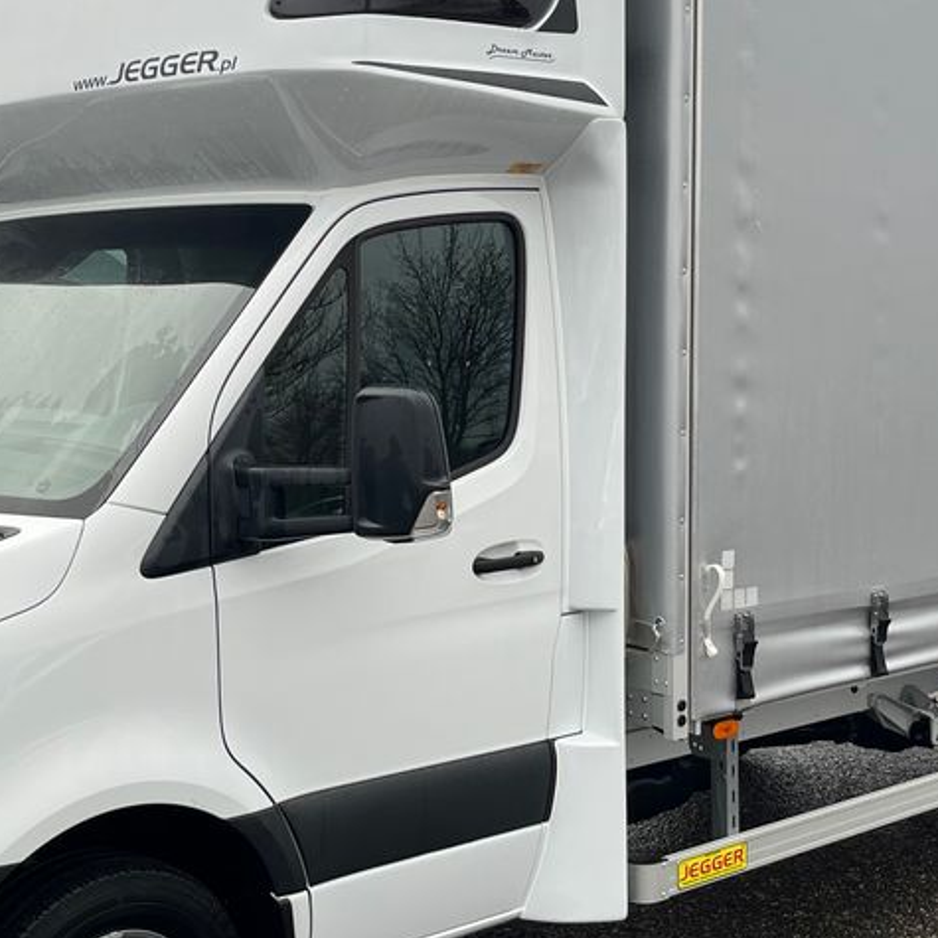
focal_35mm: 58
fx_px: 1778
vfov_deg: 29.5
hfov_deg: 29.5
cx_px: 415
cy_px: 442
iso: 50
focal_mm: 5.1
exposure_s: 1/317
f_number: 1.6
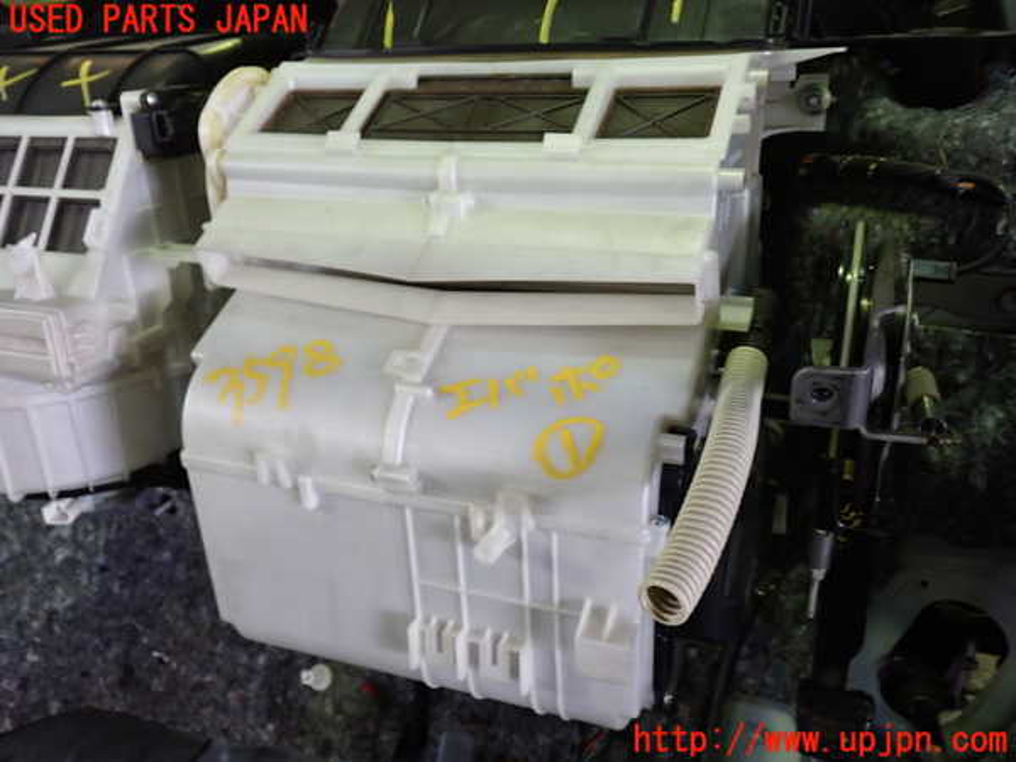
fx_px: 881
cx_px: 508
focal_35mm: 30
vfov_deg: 46.8
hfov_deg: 60.0
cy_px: 381
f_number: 2.3
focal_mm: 5.4
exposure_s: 1/30
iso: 320
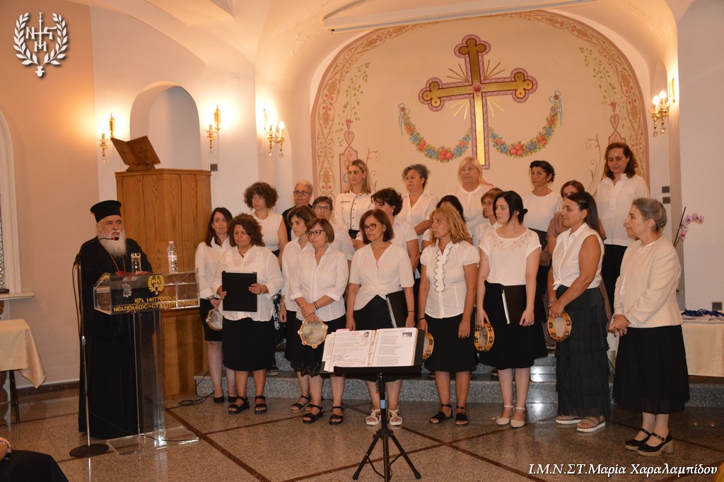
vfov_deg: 38.3
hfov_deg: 55.1
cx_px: 362
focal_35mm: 34
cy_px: 241
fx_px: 693
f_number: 3.8
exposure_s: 1/60
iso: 1100
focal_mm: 23
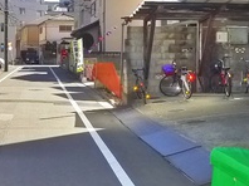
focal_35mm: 85
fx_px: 611
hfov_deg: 22.5
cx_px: 23
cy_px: 55
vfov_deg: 17.3
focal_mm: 5.1
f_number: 3.5
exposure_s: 1/500
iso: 400
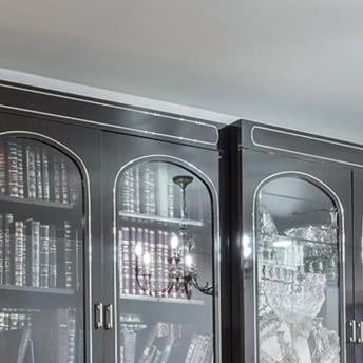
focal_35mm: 81
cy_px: 493
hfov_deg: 21.4
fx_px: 961
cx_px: 144
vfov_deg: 19.5
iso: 100
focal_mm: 16
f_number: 8
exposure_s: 1/20
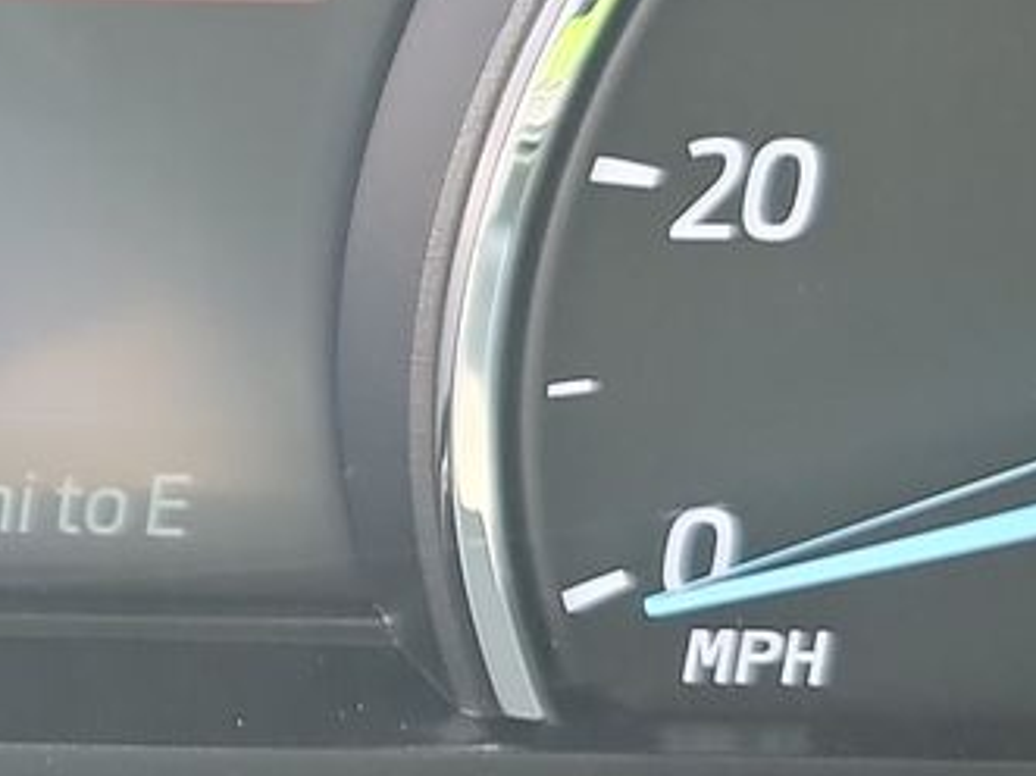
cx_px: -955
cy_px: 153
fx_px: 3470
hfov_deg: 14.5
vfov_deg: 12.7
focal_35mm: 116
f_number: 1.8
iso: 228
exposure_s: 1/59
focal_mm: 6.7
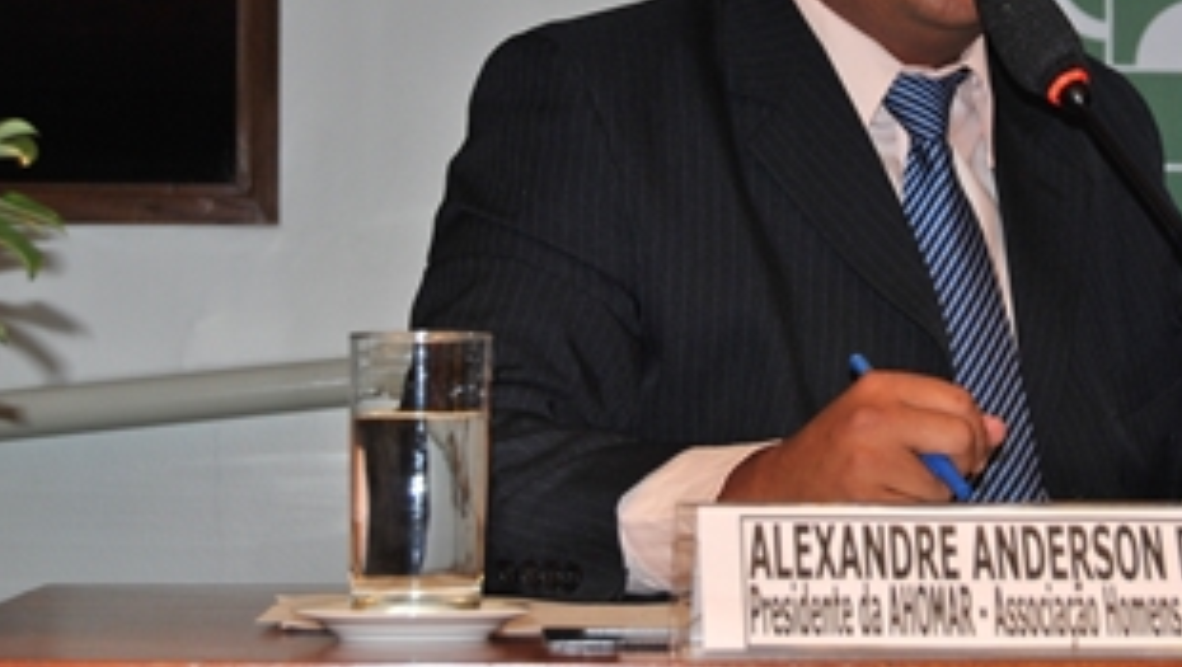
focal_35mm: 109
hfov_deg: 19.6
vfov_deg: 11.1
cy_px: 164
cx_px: 751
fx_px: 3419
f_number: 5.3
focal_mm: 48
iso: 200
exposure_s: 1/60
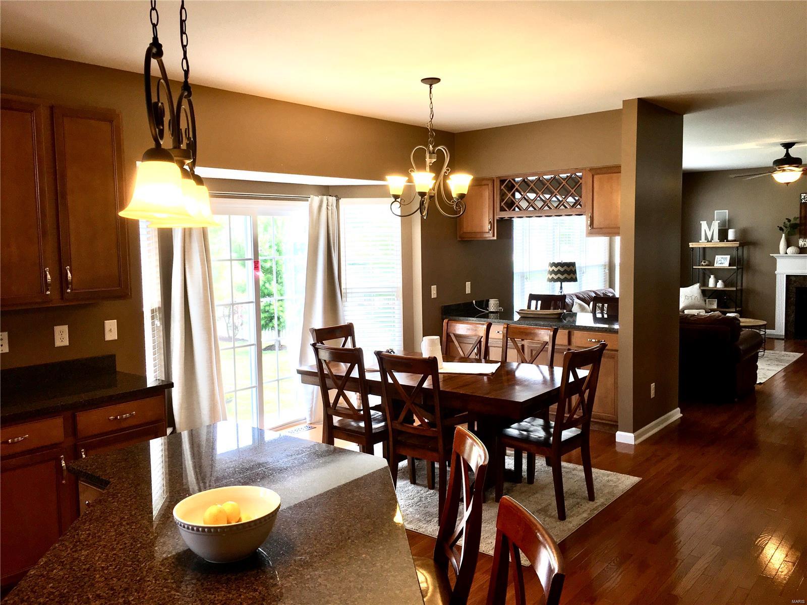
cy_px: 302
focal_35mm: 29
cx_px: 404
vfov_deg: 48.2
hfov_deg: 61.7
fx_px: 676
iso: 32
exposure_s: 1/60
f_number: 2.2
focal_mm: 4.15
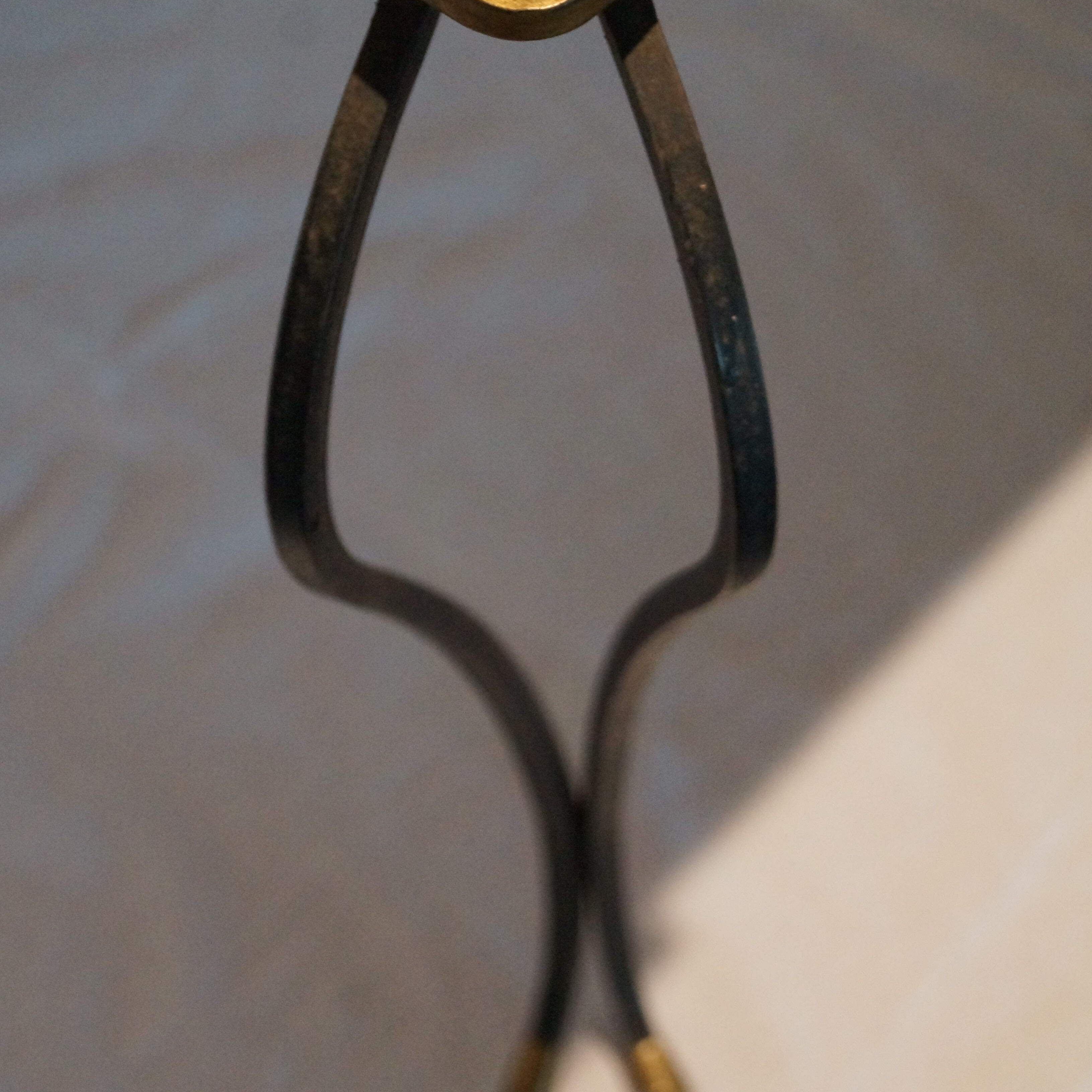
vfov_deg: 16.6
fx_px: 3747
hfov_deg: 16.6
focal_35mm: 105
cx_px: 547
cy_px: 559
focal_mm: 55
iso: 3200
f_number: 5.6
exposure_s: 1/80
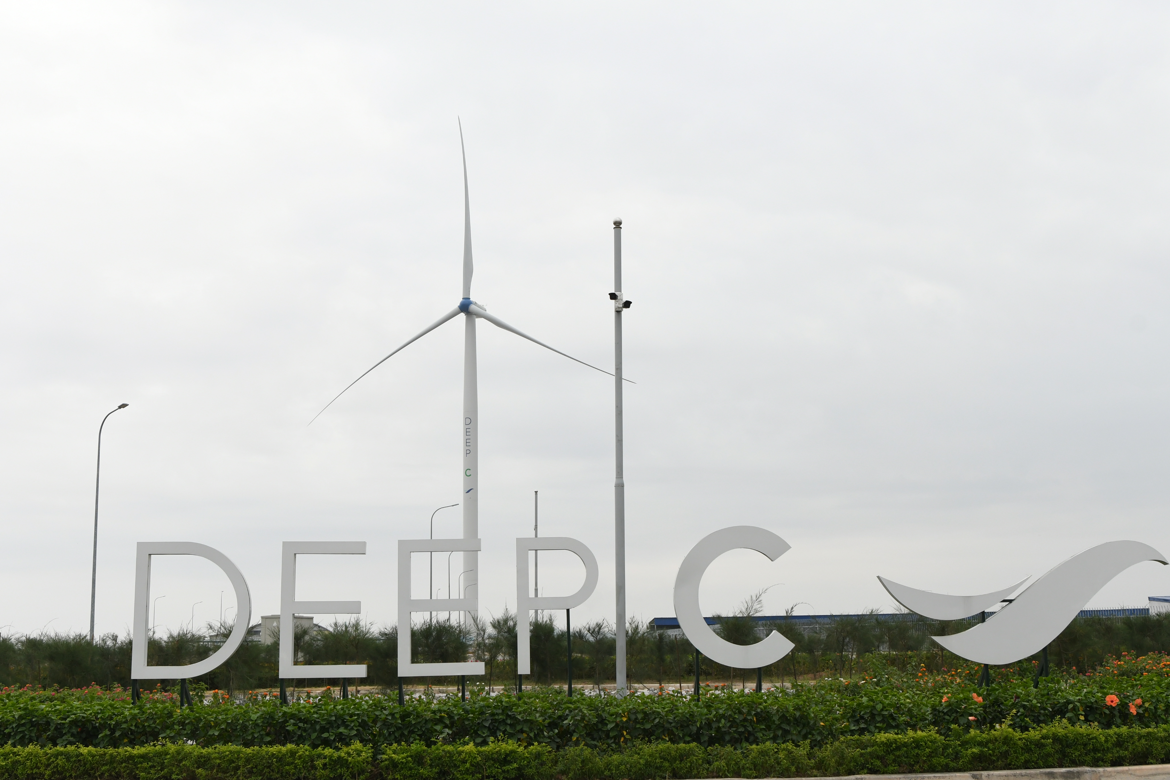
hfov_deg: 42.7
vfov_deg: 29.2
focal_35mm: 46
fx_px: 1495
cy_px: 385
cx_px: 591
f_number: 8
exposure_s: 1/200
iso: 500
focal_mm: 30
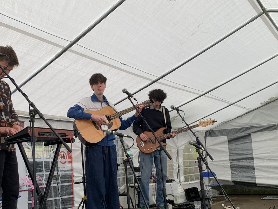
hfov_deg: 44.9
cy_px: 134
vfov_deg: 34.9
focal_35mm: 41
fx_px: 329
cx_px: 86
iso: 32
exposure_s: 1/121
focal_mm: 4.25
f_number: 1.8
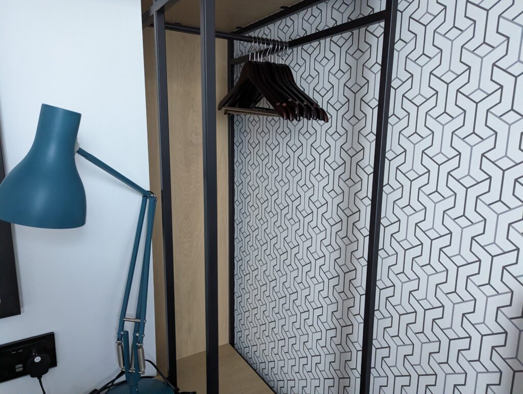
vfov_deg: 56.9
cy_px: 197
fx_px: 363
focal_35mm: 24
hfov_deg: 71.5
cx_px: 262
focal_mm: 6.81
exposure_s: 1/85.4
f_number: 1.85
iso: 2726
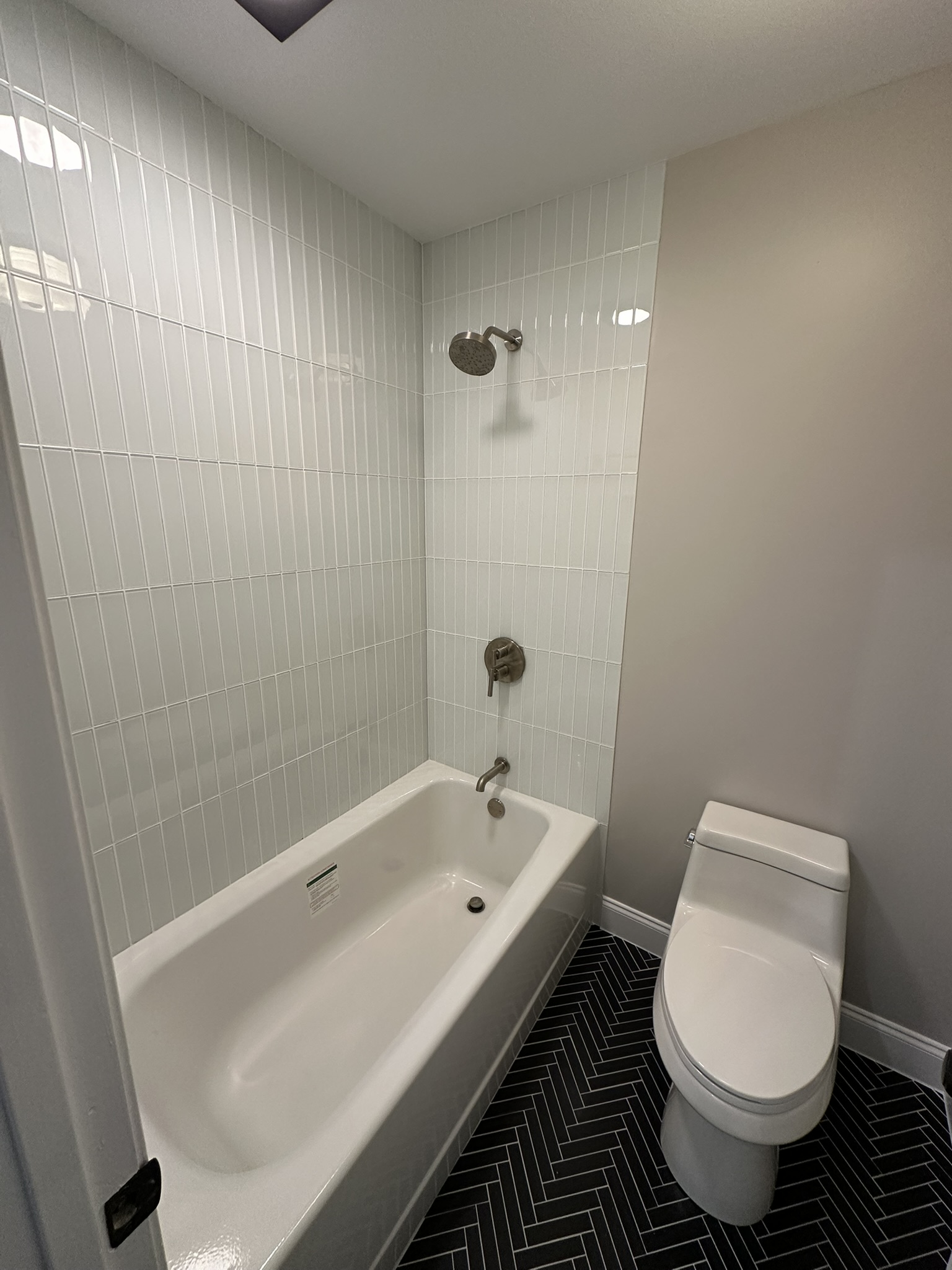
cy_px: 635
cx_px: 476
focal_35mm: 14
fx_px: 513
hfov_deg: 85.7
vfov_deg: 102.1
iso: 200
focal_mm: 2.22
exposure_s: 1/120
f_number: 2.2
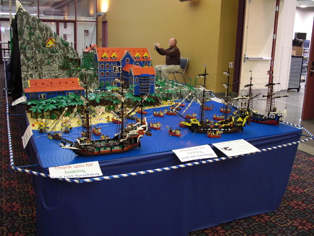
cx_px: 157
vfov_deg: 39.7
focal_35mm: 36
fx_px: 327
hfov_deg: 51.4
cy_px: 118
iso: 200
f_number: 2.8
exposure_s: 1/13
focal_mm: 6.3
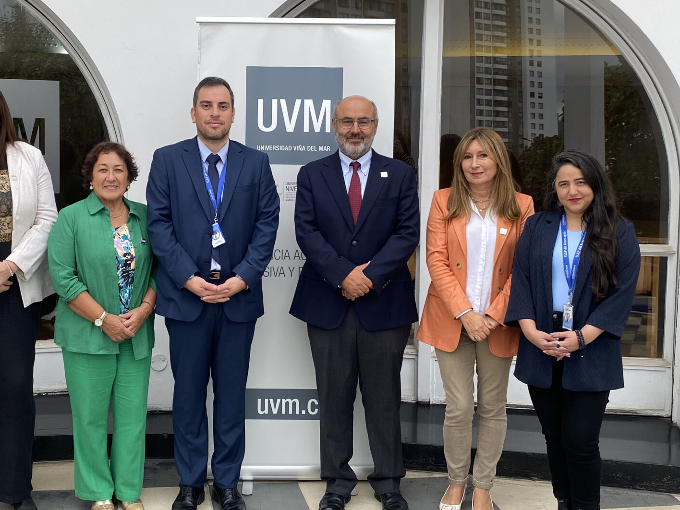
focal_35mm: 47
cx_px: 231
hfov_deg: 40.0
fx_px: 923
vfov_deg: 30.8
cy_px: 219
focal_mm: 4.25
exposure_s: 1/666
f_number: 1.8
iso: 32
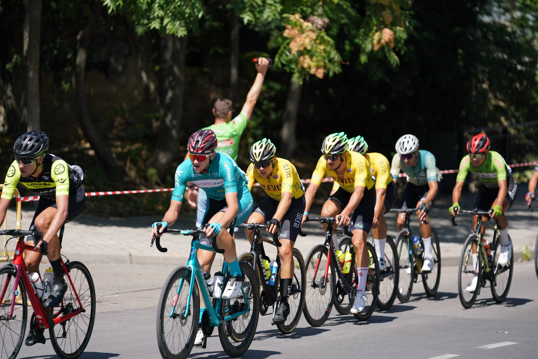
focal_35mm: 200
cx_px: 269
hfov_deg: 10.3
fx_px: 2989
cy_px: 180
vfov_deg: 6.9
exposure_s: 1/5000
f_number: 2.8
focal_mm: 200
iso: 400
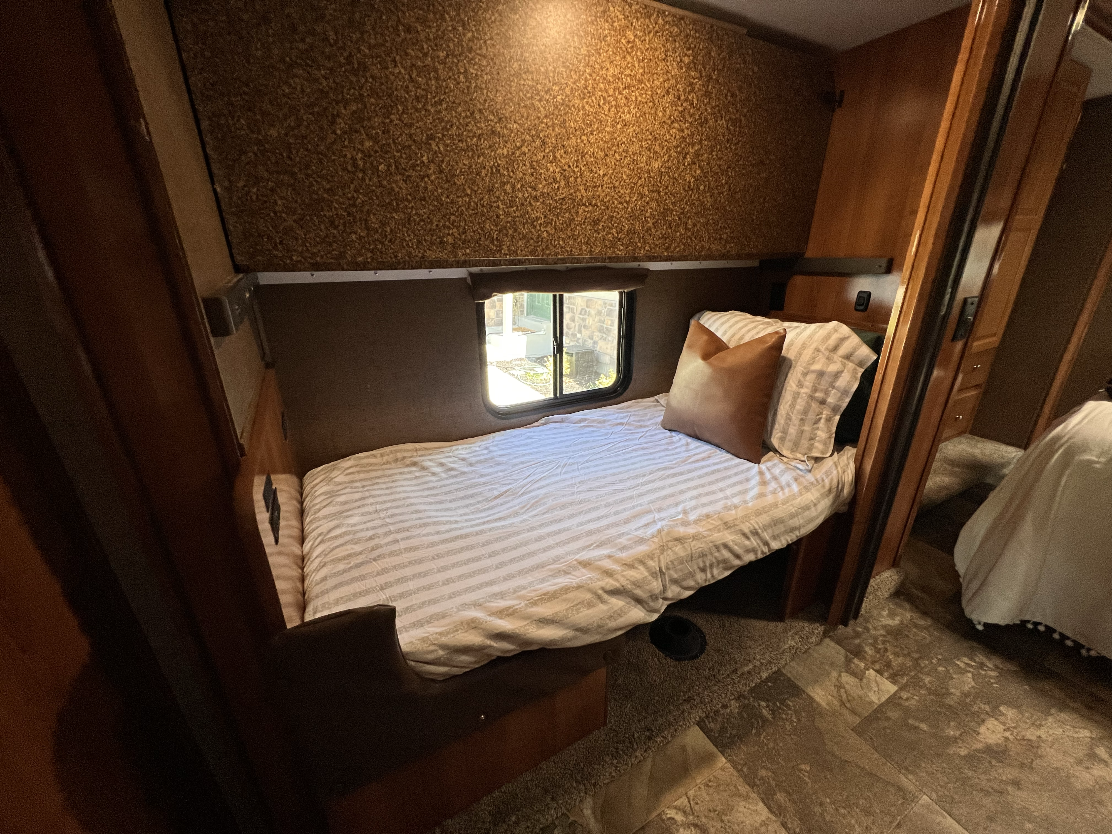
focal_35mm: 13
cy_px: 417
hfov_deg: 106.2
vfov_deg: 89.9
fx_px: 418
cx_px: 556
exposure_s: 1/88
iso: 250
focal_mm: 1.57
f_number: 1.8
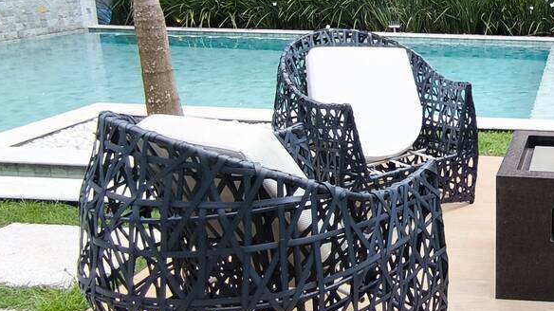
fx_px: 631
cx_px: 551
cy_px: 92
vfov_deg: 27.4
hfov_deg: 41.4
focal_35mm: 43
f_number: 2.2
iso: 50
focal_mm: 1.65
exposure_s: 1/559
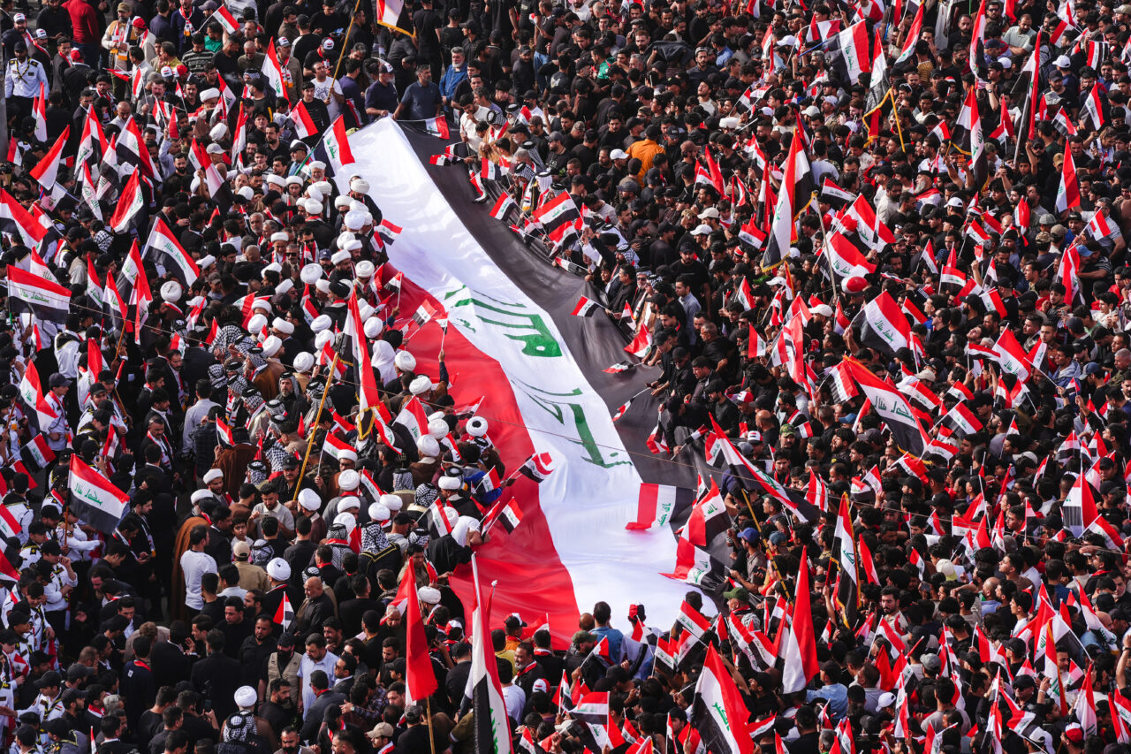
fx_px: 6094
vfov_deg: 7.1
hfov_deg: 10.6
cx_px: 566
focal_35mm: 194
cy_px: 377
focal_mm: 194
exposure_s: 1/250
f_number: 8
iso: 125
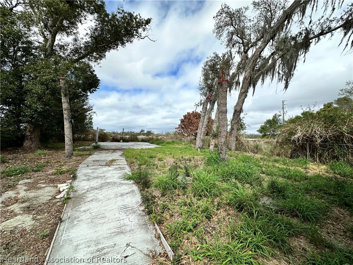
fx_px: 143
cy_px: 132
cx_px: 176
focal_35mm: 14
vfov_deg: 85.7
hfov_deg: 102.1
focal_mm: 2.22
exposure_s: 1/2959
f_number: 2.2
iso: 50
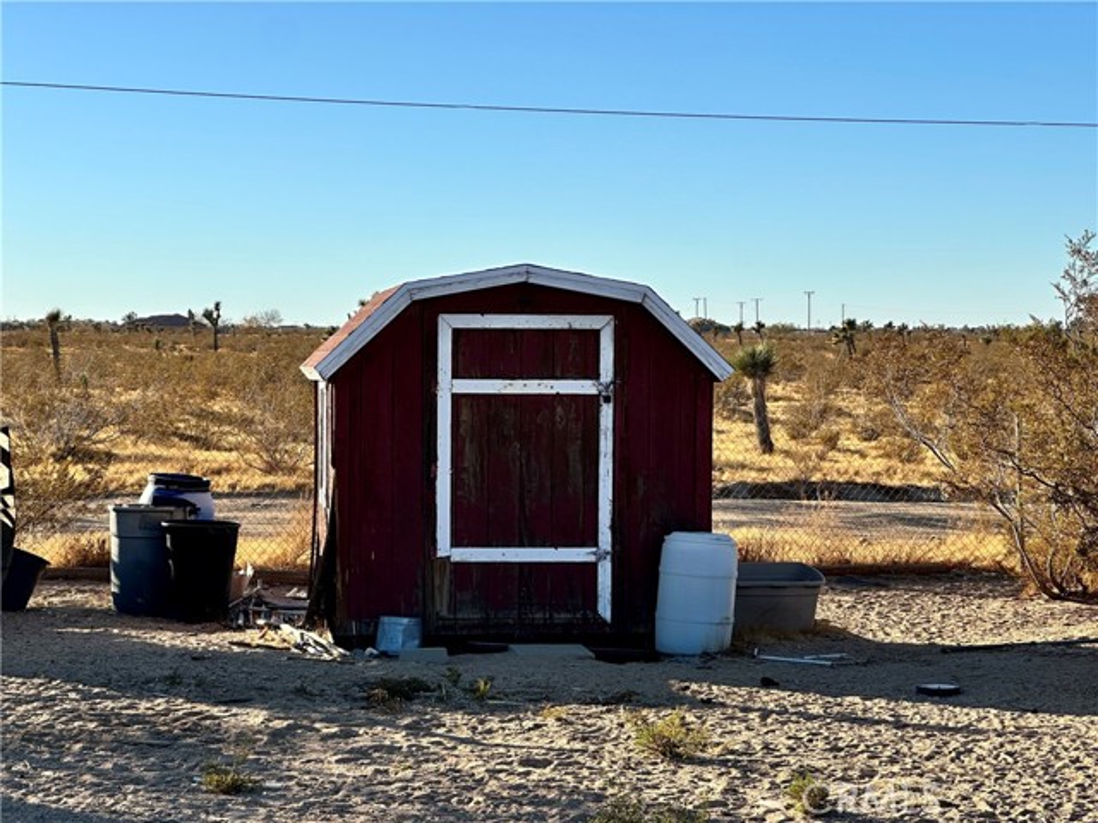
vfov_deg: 19.1
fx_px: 2442
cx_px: 549
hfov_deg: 25.3
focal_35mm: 77
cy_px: 412
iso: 32
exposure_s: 1/774
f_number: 2.8
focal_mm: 9
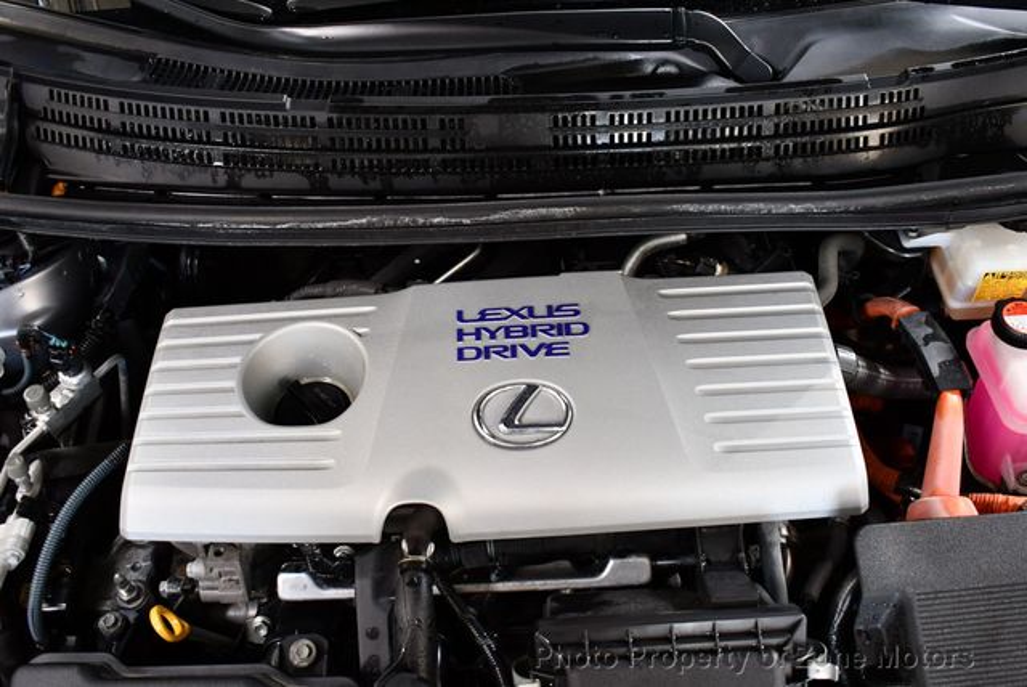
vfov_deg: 36.9
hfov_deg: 53.1
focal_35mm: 36
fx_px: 1028
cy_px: 344
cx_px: 514
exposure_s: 1/125
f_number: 3.5
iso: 1250
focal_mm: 18
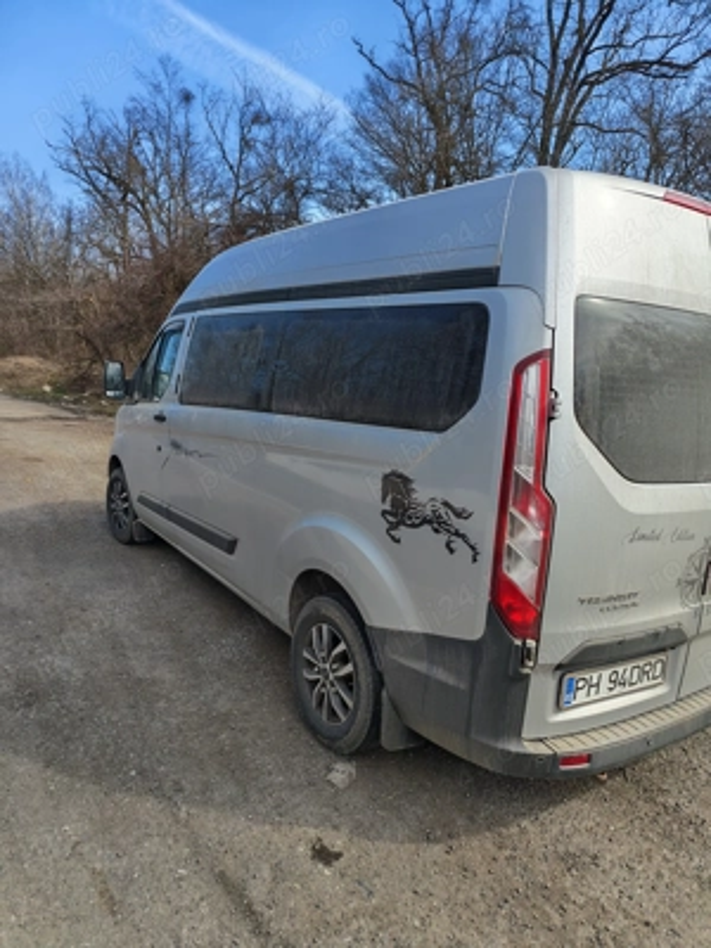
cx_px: 356
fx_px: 630
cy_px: 474
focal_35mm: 23
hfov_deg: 58.9
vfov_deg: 73.9
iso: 50
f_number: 1.6
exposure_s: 1/1700
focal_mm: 5.4
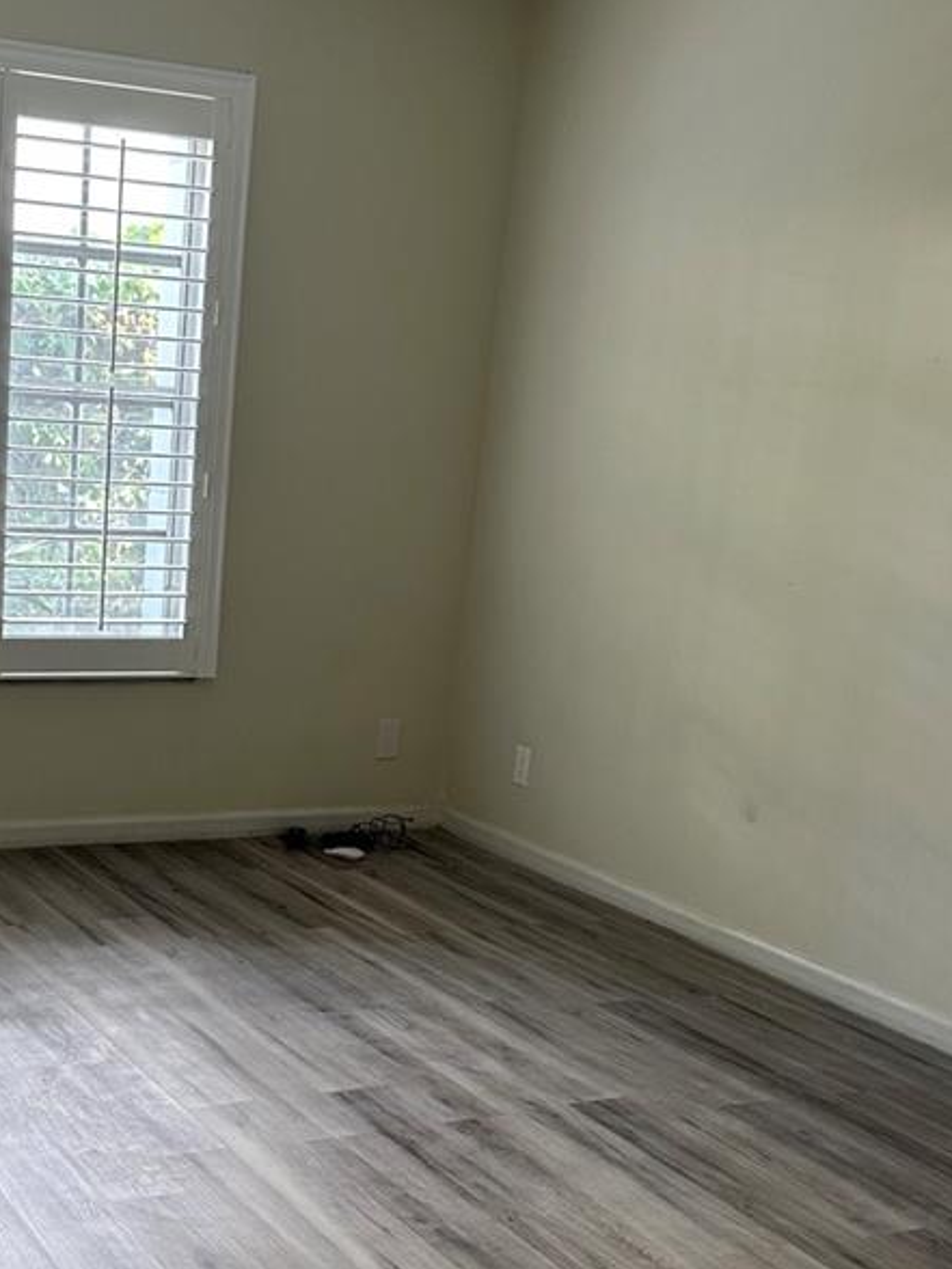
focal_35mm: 49
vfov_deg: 38.2
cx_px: 205
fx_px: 1797
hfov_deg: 29.1
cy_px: 909
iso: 125
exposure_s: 1/60
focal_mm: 6.86
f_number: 1.78
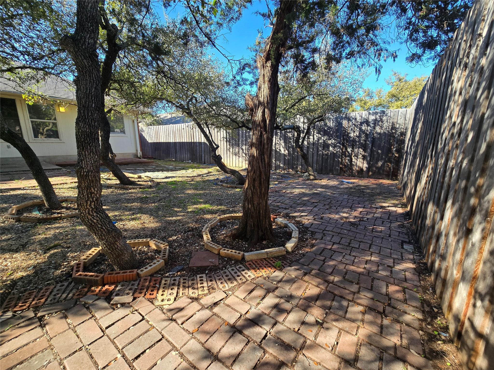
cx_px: 247
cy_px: 185
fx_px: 186
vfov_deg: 89.9
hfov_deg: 106.2
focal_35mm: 13
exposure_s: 1/399
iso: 50
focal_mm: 2.2
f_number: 2.2
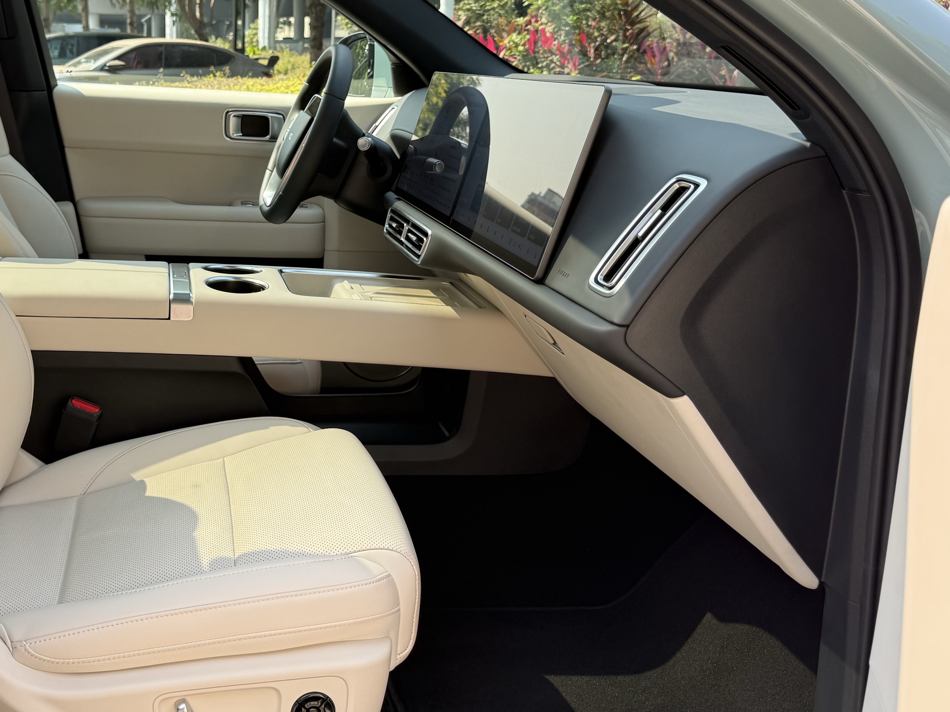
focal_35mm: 39
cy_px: 243
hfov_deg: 46.7
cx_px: 279
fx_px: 1070
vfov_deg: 36.5
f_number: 1.78
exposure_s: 1/555
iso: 80
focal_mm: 6.76
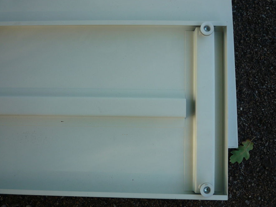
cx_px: 154
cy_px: 113
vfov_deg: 41.8
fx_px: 271
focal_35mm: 34
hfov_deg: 53.8
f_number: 4
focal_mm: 5.2
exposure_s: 1/100
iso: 100
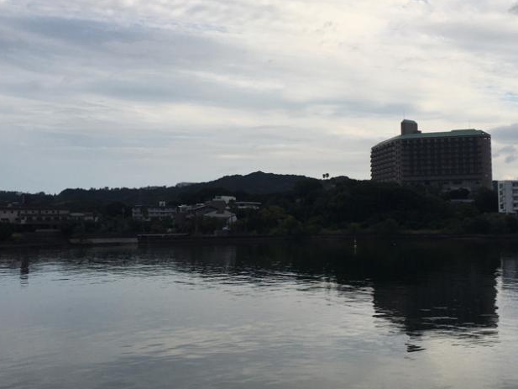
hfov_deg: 40.3
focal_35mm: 47
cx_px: 300
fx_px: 703
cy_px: 172
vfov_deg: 30.9
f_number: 2.2
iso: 25
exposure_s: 1/739
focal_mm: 4.15
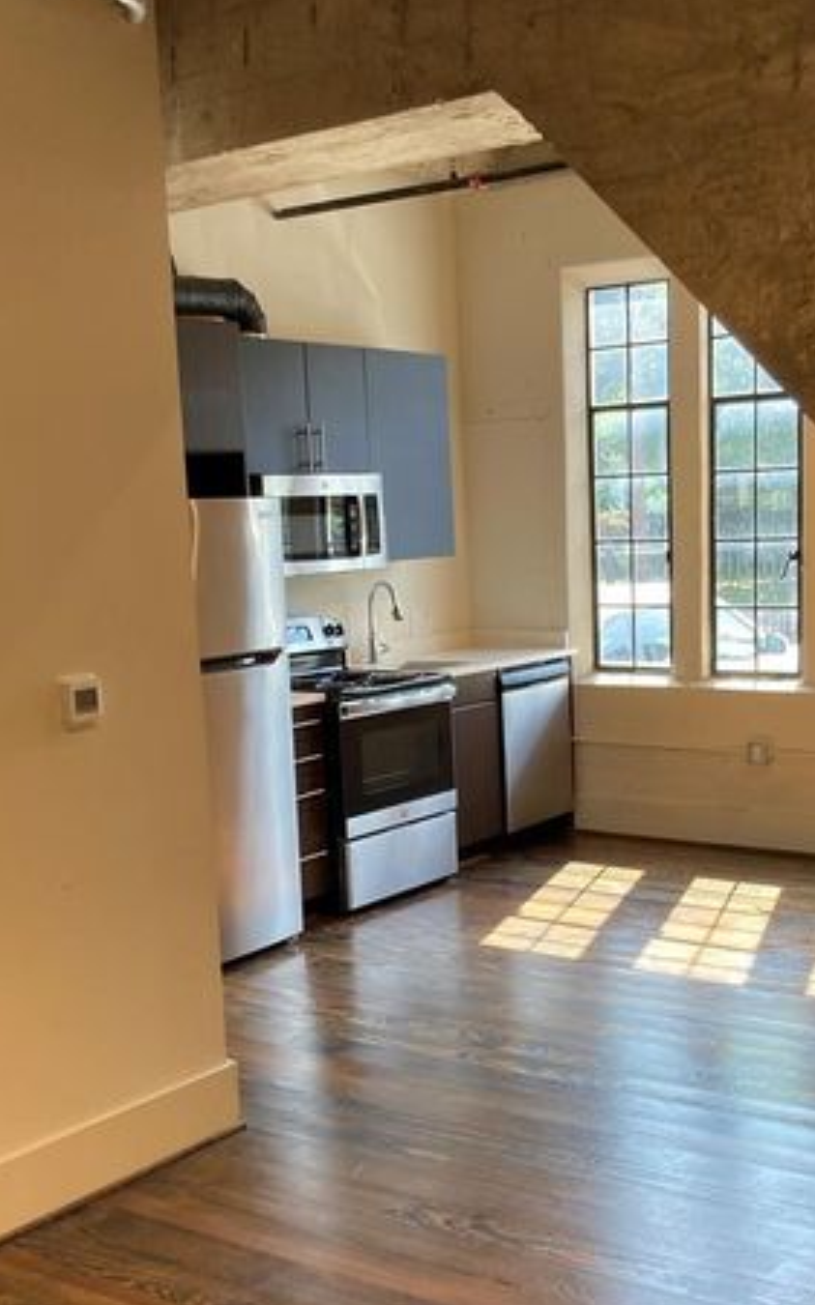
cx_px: 484
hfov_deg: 29.1
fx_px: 1565
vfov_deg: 45.1
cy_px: 758
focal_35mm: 44
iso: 64
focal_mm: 3.99
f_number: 1.8
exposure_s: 1/60
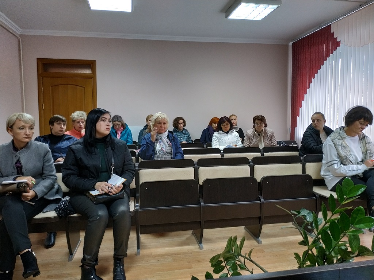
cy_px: 140
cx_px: 187
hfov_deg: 71.6
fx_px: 259
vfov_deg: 56.8
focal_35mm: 24
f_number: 1.9
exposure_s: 1/25
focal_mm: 3.94
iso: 320
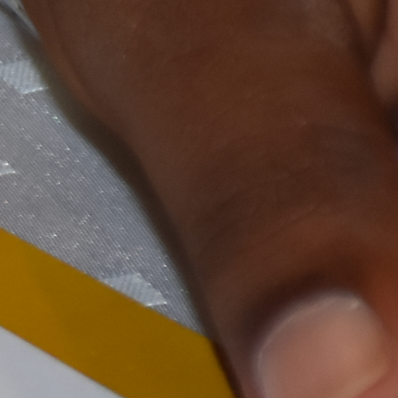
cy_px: 174
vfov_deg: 1.8
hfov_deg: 1.8
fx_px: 12475
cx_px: -994
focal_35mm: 959
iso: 720
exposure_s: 1/60
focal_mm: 100
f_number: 5.6
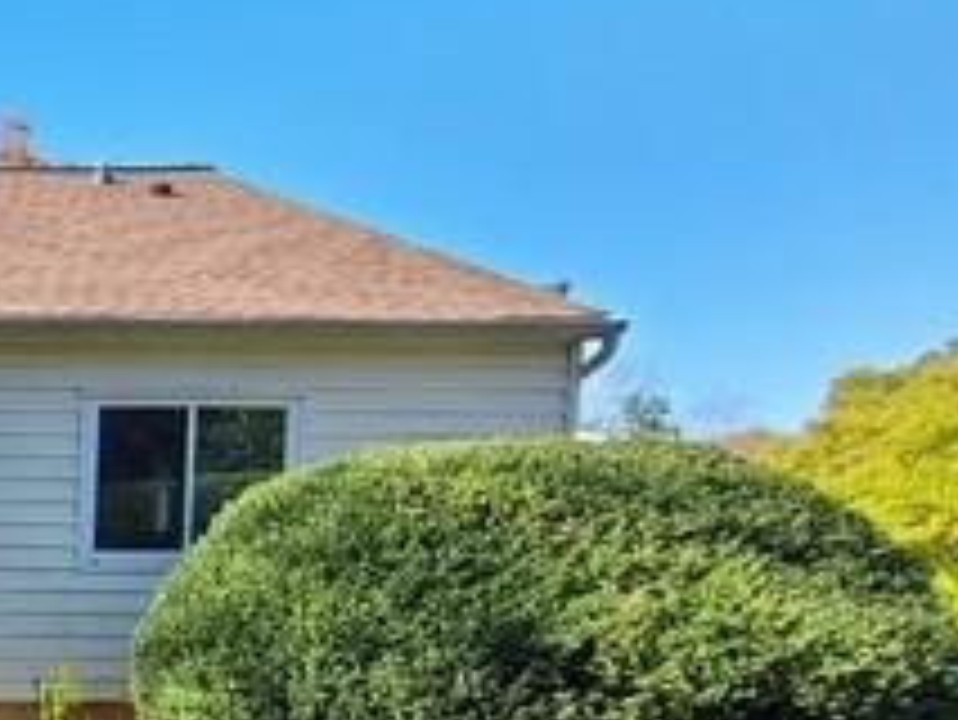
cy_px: 666
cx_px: -441
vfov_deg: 34.5
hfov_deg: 30.1
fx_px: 1080
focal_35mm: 39
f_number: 2.2
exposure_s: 1/323
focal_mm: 2.2
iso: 50
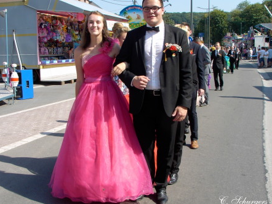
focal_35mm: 50
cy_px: 101
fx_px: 393
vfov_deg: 29.1
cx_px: 126
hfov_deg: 38.2
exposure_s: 1/210
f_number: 5
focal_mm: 7.1
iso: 70
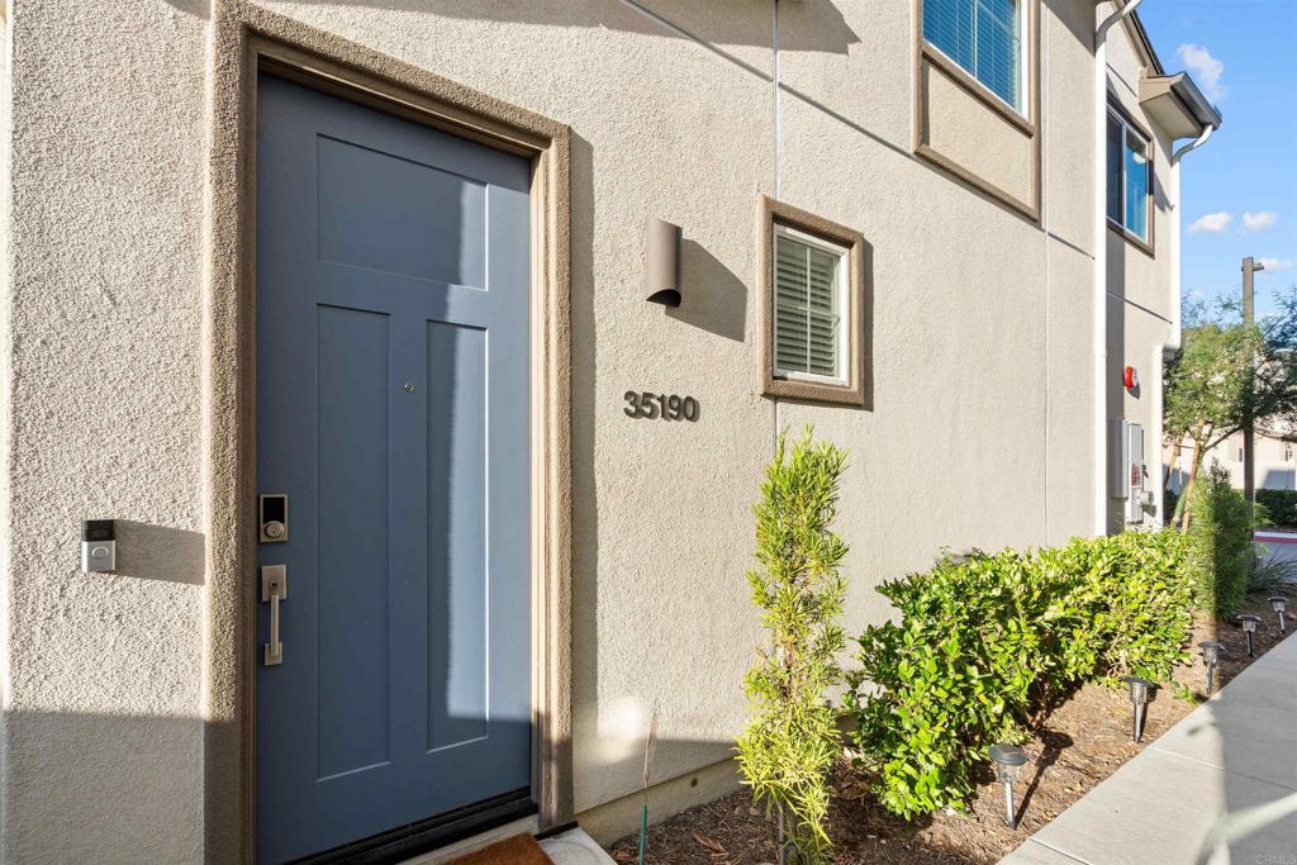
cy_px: 432
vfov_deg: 73.8
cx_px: 648
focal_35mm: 16
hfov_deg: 96.7
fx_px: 576
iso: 400
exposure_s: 1/200
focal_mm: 16
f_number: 11
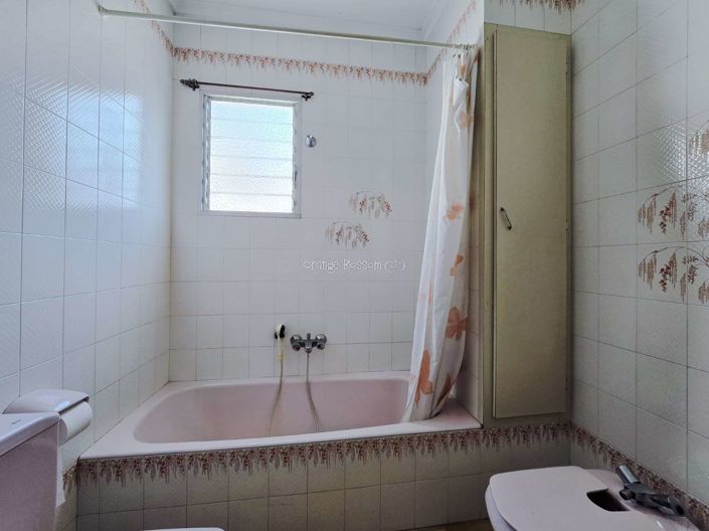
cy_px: 266
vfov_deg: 89.9
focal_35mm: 13
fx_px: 266
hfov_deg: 106.2
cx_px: 354
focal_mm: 2.2
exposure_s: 1/50.3
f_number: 2.2
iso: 50
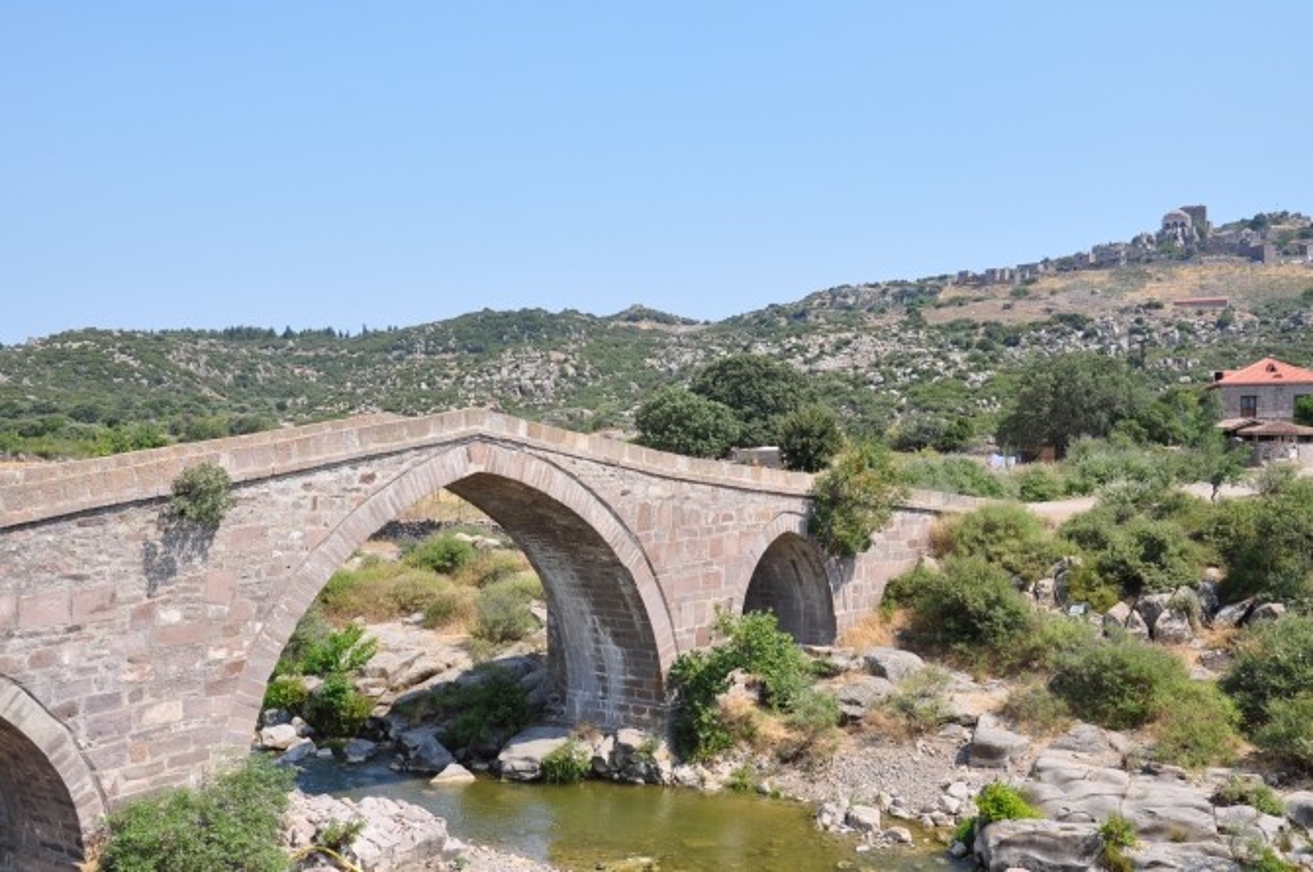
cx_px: 656
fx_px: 1421
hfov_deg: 49.6
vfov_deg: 34.1
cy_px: 436
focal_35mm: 39
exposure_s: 1/250
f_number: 10
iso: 200
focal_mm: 26
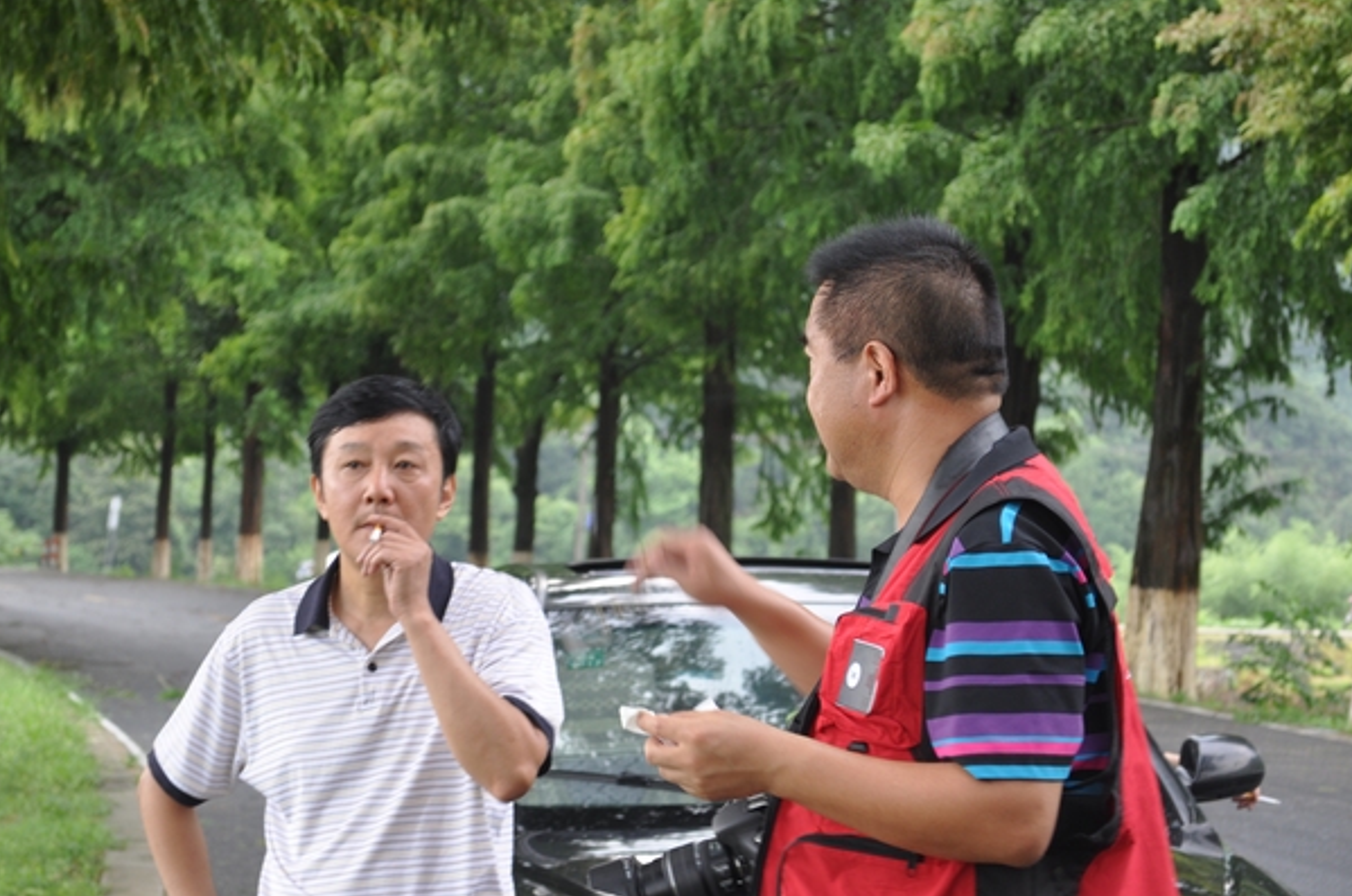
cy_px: 466
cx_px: 679
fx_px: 3357
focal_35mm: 90
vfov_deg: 15.2
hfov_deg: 22.8
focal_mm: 55
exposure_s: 1/30
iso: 360
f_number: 5.6
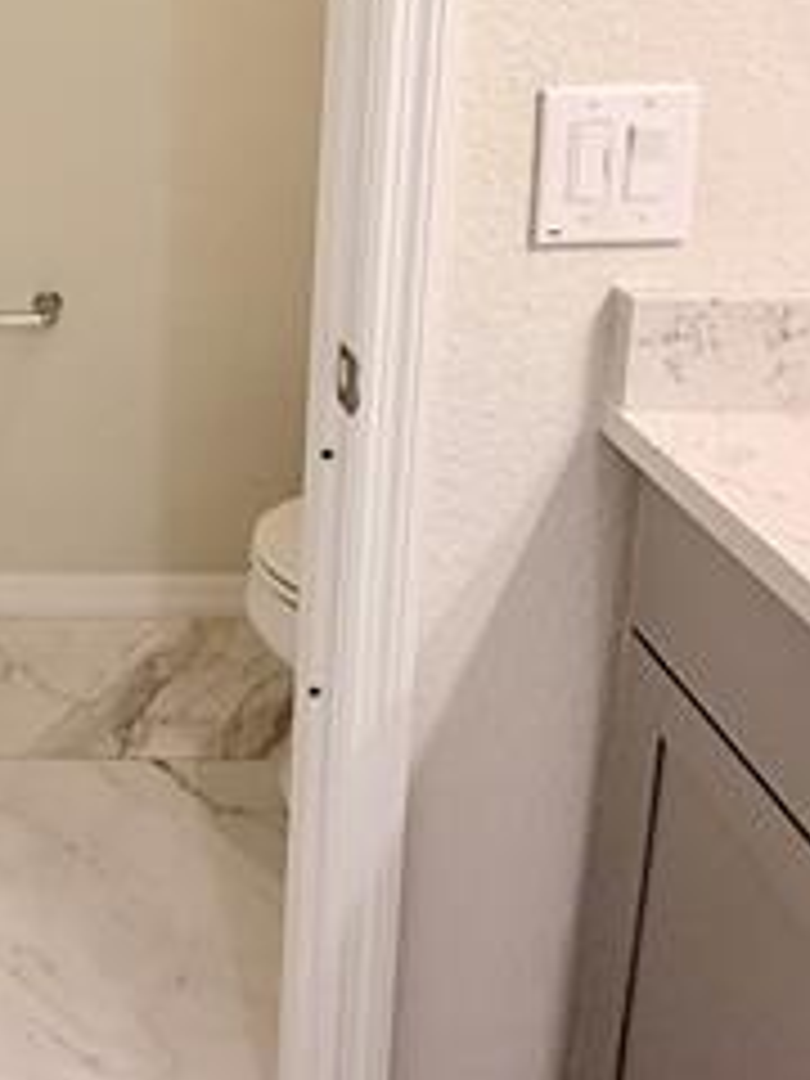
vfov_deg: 47.0
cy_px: 94
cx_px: -4
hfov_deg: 36.5
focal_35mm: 35
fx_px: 1092
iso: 250
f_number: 2.2
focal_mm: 2.22
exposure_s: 1/120
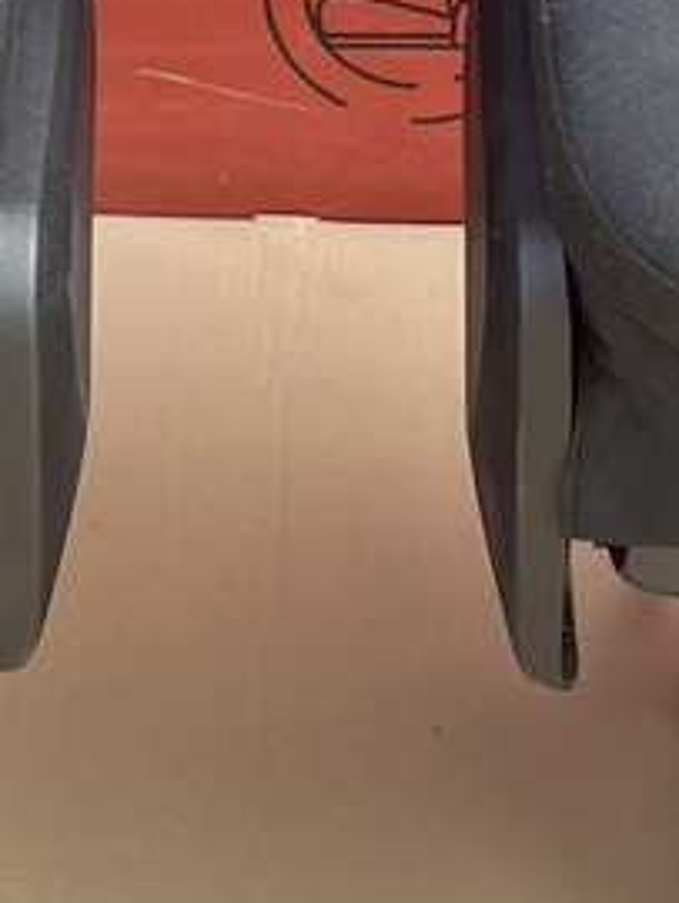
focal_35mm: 154
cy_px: -612
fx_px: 4021
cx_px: 294
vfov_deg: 12.0
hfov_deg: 9.7
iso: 32
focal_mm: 5.1
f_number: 1.6
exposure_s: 1/122
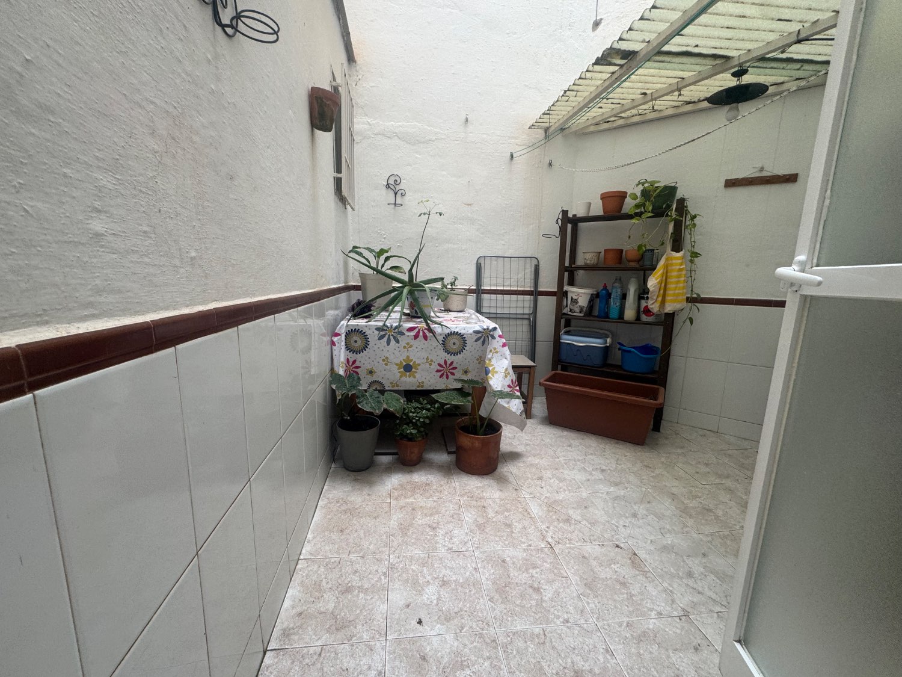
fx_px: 365
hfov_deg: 102.1
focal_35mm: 14
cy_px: 338
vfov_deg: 85.7
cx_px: 451
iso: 100
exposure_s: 1/99
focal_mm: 2.22
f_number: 2.2
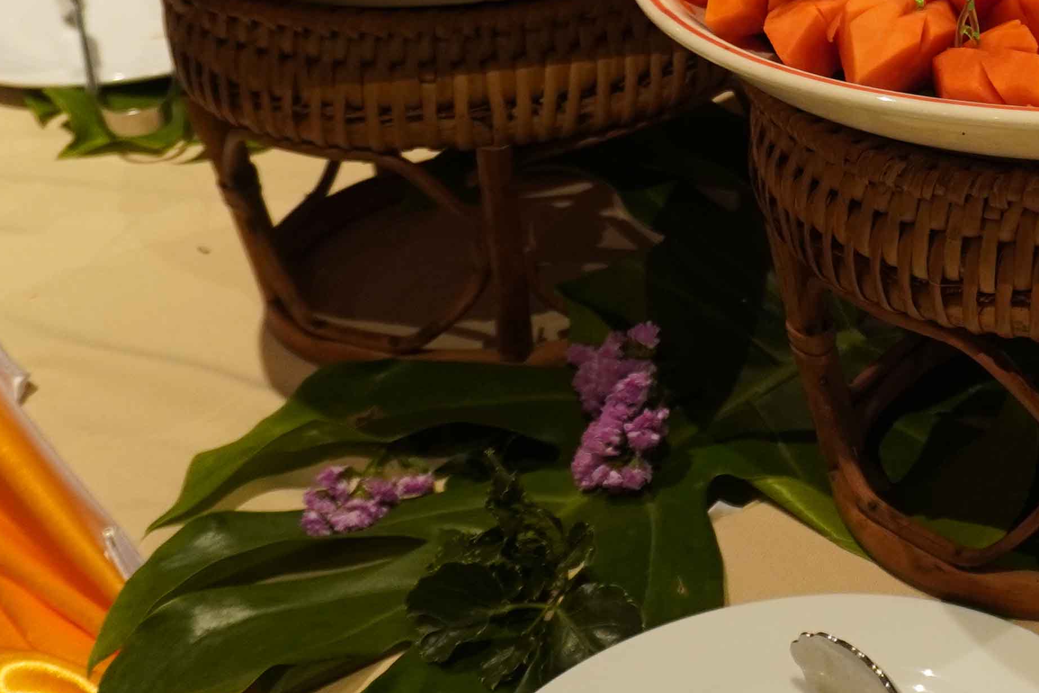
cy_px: 140
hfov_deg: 23.3
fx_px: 2251
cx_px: 1315
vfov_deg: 17.4
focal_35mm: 78
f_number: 3.5
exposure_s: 1/30
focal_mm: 16
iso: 640
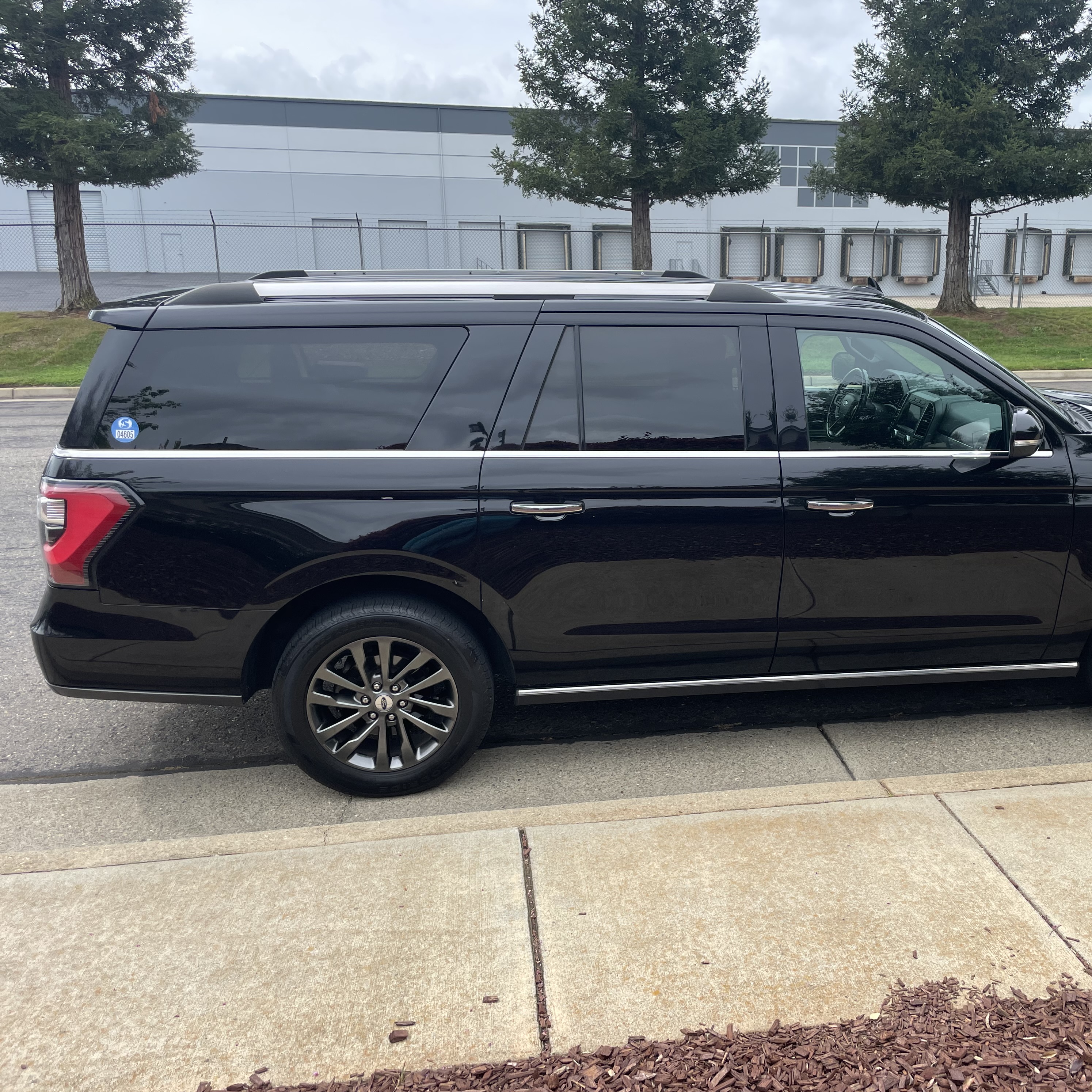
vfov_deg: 52.5
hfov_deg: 51.9
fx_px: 1106
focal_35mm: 31
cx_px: 690
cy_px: 550
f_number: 1.6
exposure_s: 1/1366
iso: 32
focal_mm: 4.2
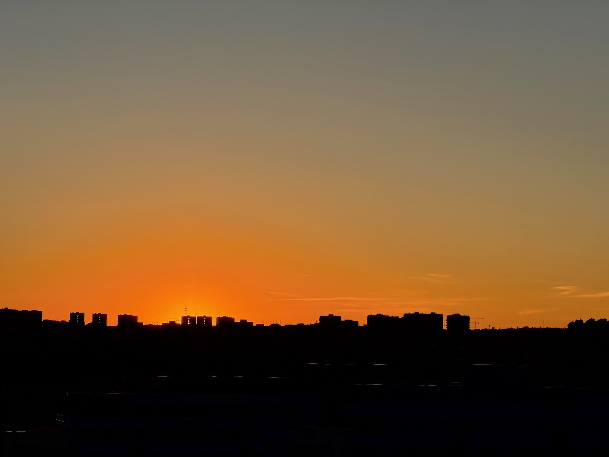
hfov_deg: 16.4
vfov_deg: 12.4
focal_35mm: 120
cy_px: 228
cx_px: 304
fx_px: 2112
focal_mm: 15.66
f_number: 2.8
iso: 50
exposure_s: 1/1481
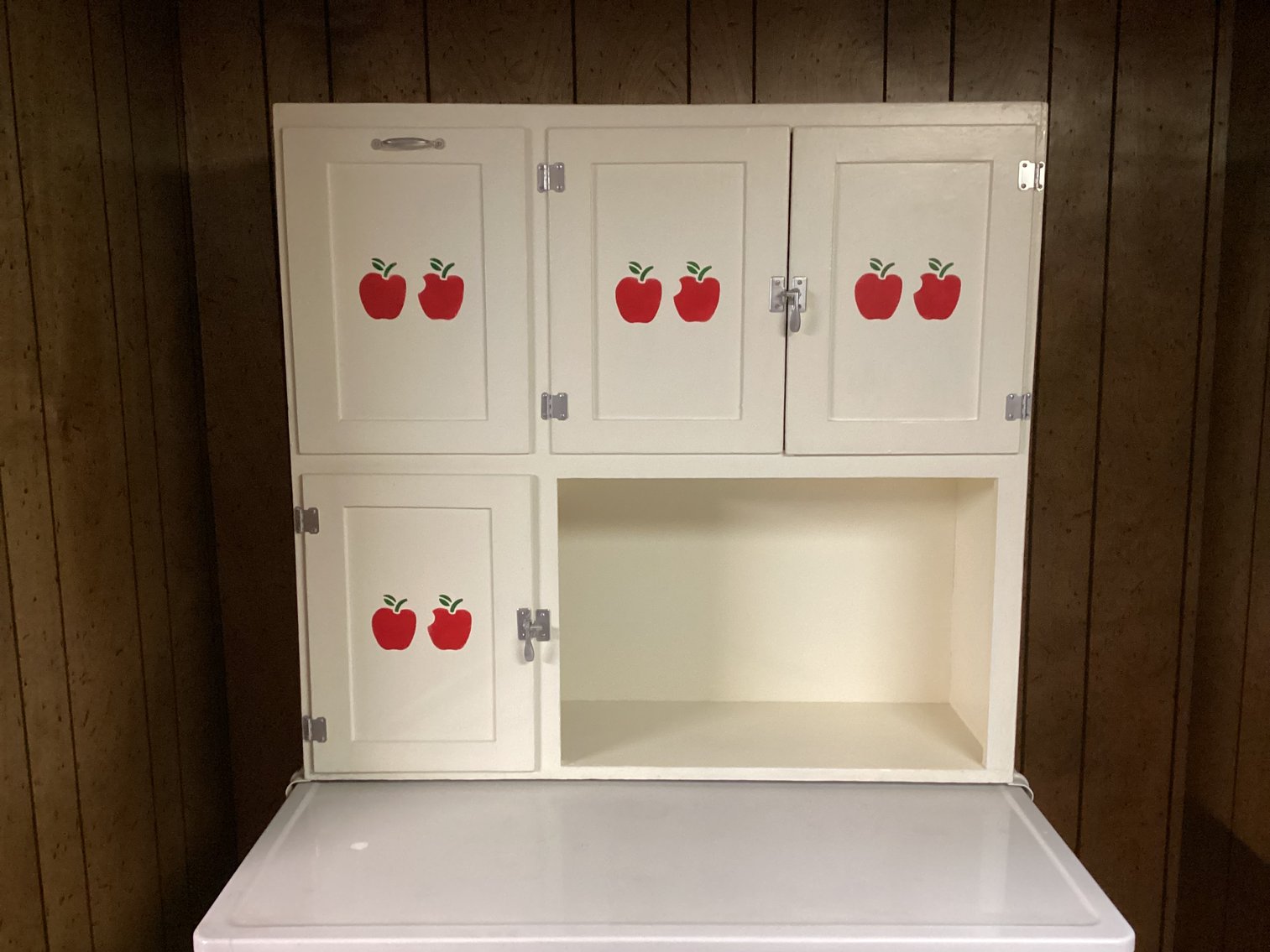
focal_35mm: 31
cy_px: 476
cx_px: 635
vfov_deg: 45.4
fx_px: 1137
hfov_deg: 58.3
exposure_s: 1/30
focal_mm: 3.3
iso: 400
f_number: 2.4
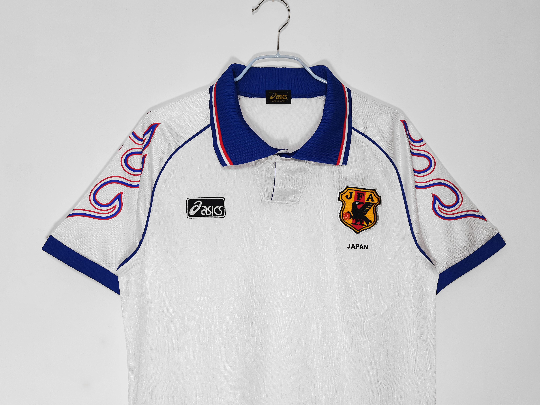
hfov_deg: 67.3
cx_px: 270
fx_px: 406
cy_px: 202
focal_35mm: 26
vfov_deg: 53.1
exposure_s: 1/100
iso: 160
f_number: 1.8
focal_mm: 5.58
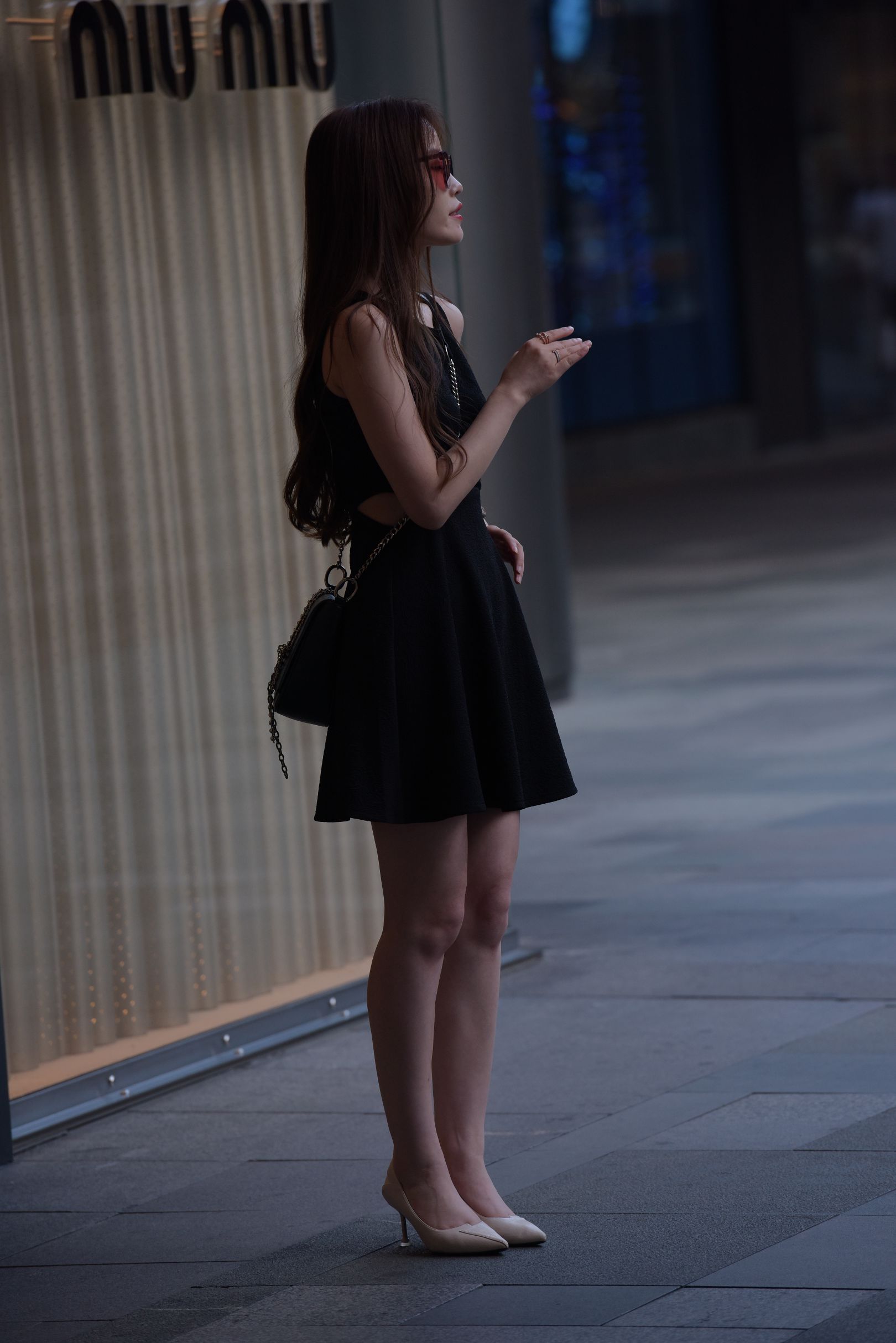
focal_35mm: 190
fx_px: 7089
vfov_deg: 10.8
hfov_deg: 7.2
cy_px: 672
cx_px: 448
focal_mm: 190
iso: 640
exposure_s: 1/800
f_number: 4
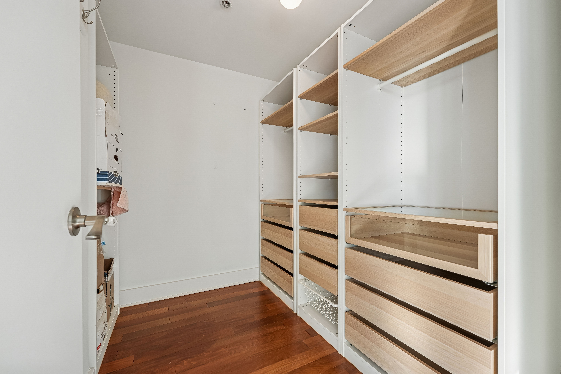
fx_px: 218
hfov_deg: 104.3
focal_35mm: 14
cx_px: 280
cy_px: 187
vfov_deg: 81.2
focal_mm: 14
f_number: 8
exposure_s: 1/10
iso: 100
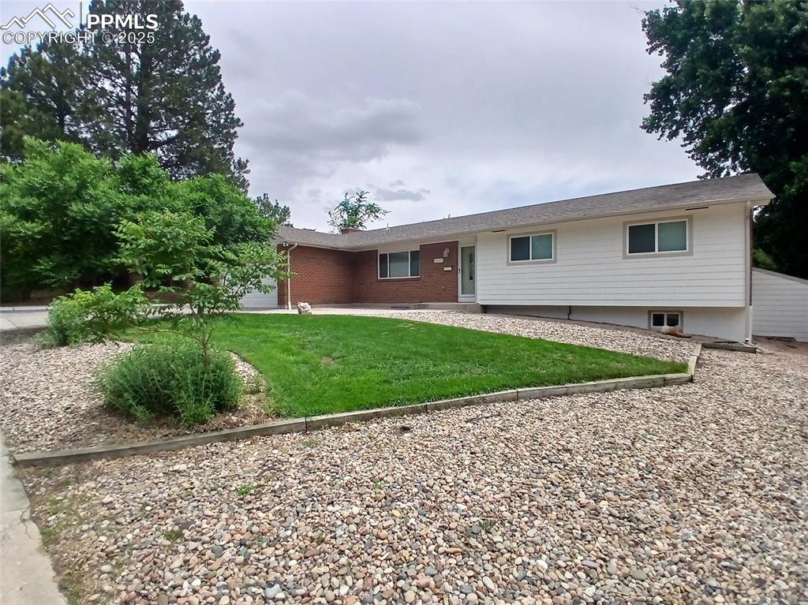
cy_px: 302
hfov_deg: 91.1
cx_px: 404
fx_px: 397
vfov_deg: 74.7
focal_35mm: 17
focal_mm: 1.4
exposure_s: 1/1761
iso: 50
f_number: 2.2
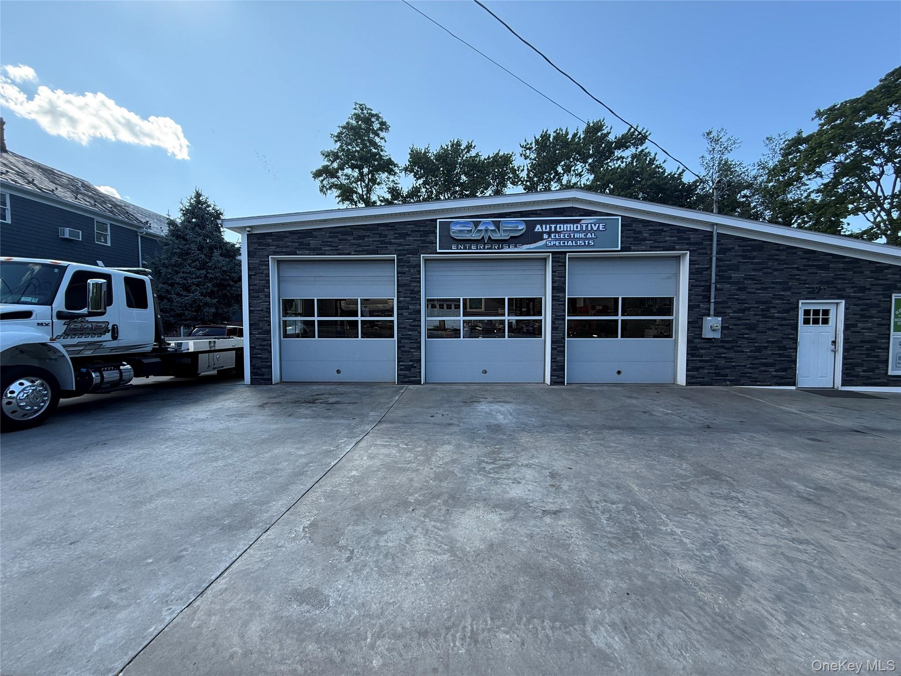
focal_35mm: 14
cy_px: 338
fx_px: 364
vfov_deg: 85.7
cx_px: 450
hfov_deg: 102.1
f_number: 2.2
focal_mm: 2.22
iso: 64
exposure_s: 1/455
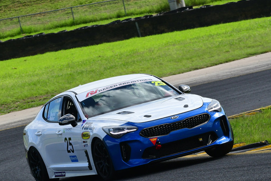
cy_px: 83
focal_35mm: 400
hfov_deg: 5.1
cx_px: 124
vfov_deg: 3.4
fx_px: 3013
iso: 800
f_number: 13
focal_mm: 200
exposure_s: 1/640
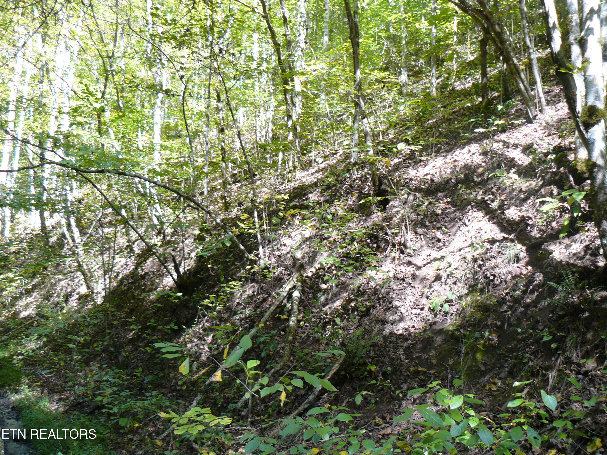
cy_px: 228
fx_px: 631
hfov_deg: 51.4
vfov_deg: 39.7
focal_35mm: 36
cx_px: 304
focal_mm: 6
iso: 100
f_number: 2.8
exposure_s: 1/50
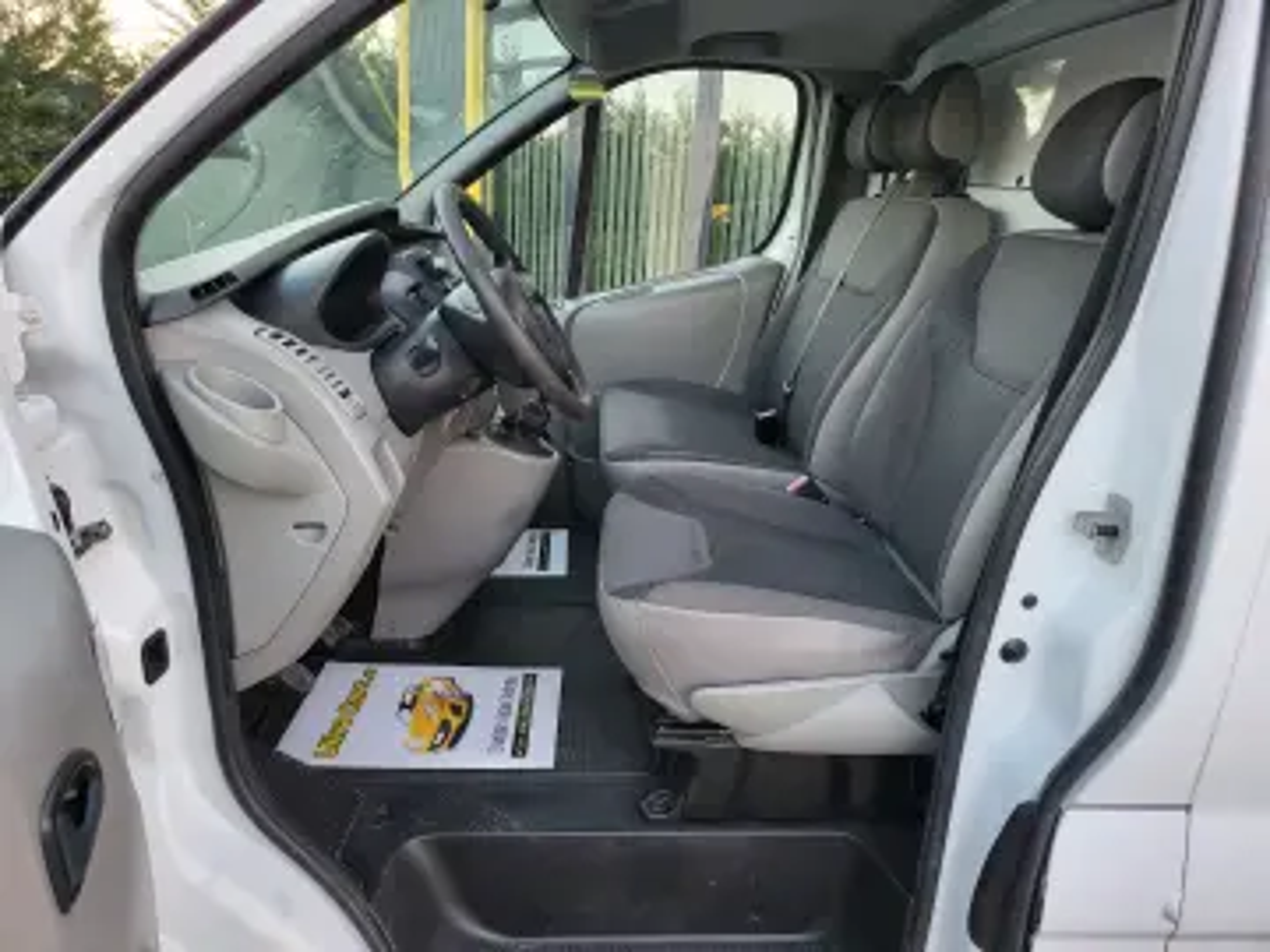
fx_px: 881
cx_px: 635
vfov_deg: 56.8
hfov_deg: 71.6
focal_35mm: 24
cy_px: 476
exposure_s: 1/100
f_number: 1.8
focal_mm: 5
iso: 80
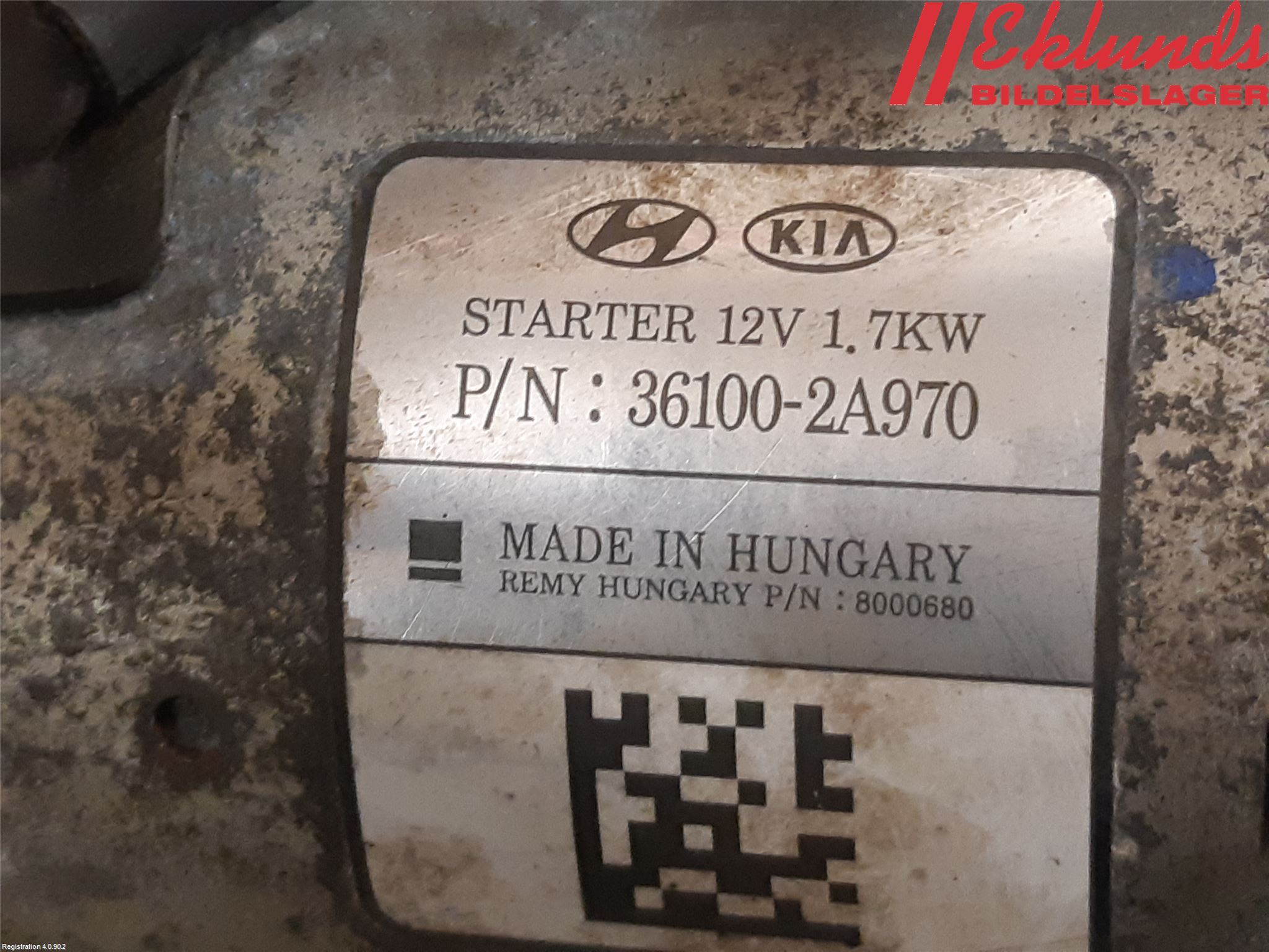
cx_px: 634
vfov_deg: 53.1
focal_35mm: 26
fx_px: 953
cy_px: 476
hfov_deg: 67.3
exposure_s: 1/33
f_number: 1.7
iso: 250
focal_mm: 3.93
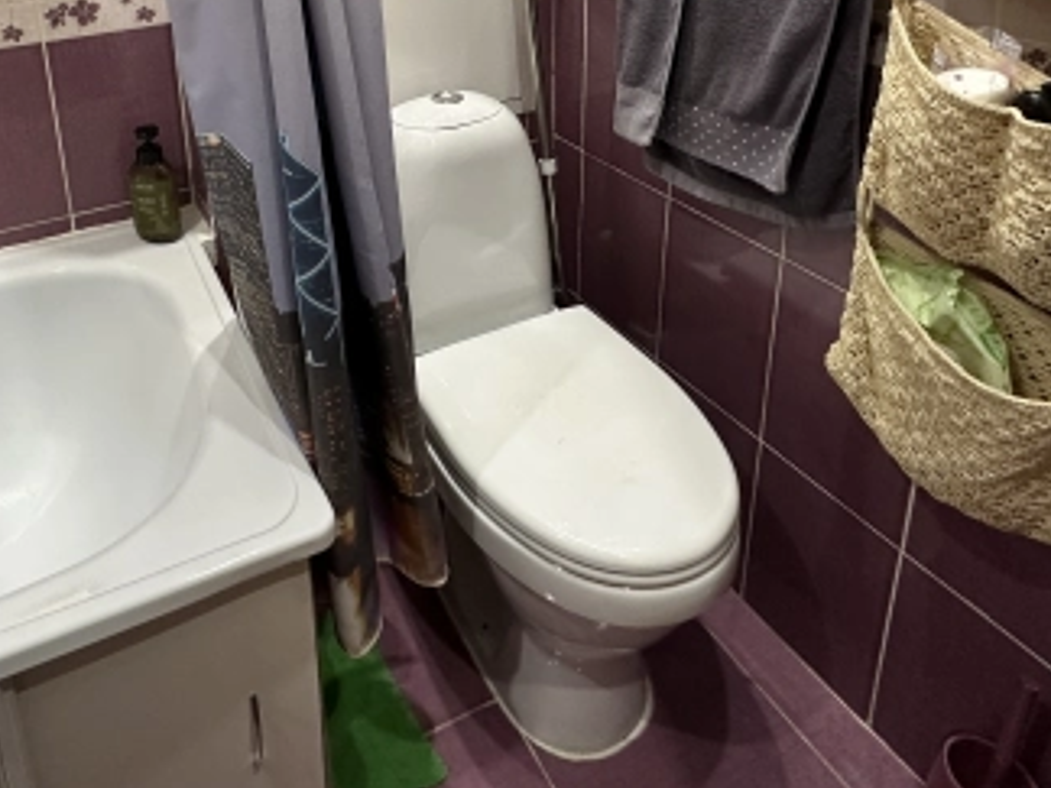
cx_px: 328
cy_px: 36
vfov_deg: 45.0
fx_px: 820
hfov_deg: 63.2
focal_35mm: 27
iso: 250
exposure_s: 1/50
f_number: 2.2
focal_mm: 2.22
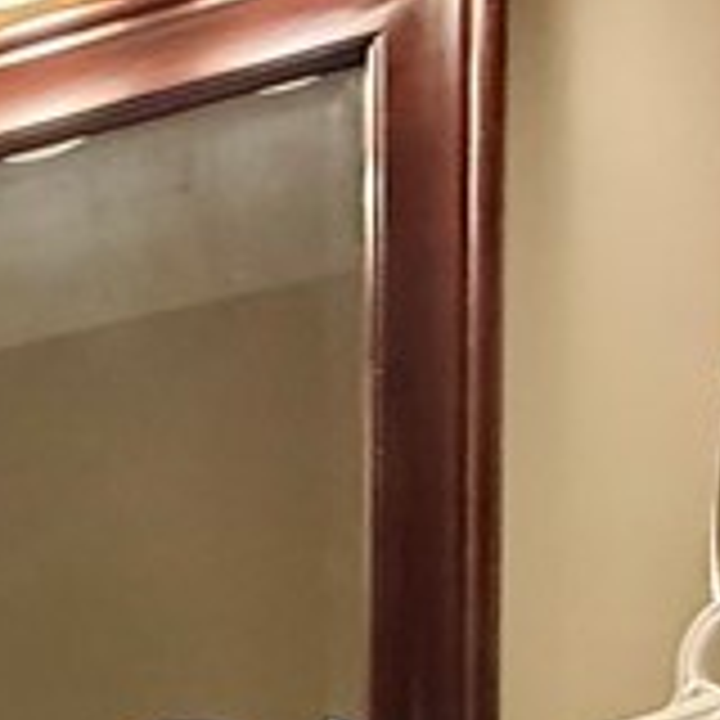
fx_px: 1859
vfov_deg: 17.0
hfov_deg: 17.5
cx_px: -603
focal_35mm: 79
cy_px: 1390
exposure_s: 1/60
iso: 200
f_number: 2.2
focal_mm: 2.22
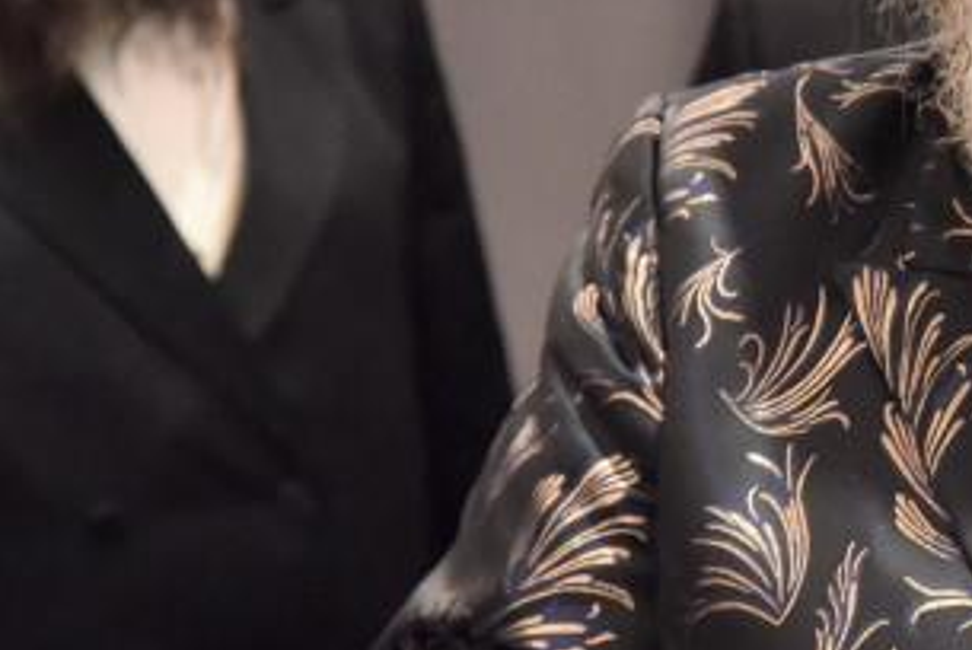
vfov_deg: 3.9
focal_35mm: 352
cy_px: 84
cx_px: 1170
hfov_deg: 5.8
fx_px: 9513
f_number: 4
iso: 2500
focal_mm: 105
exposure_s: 1/200
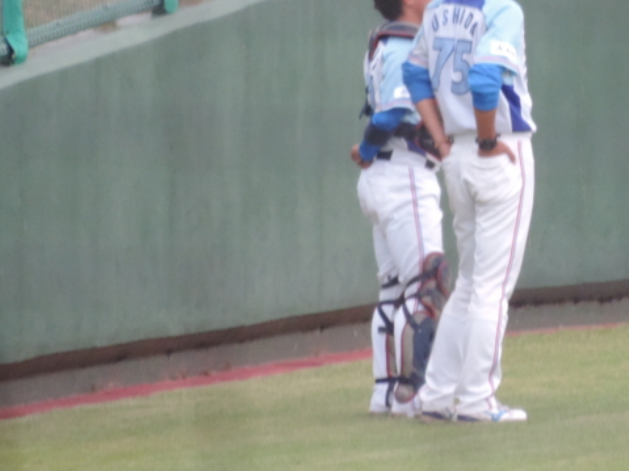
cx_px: 462
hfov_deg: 1.2
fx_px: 30338
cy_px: 127
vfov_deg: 0.9
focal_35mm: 1670
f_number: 5.9
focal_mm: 180
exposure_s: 1/60
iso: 800
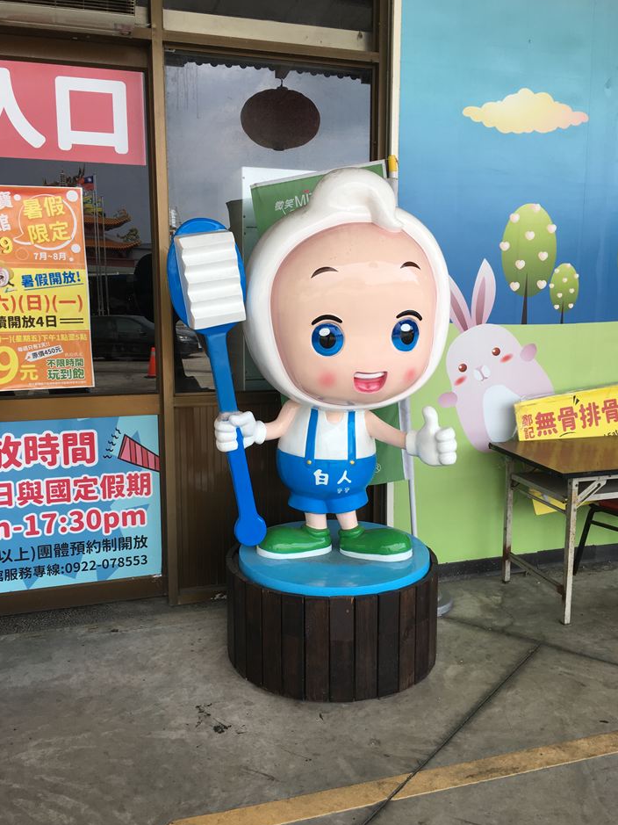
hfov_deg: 46.8
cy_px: 412
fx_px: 714
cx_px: 305
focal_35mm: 30
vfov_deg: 60.0
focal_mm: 4.15
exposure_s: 1/120
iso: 32
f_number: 2.2
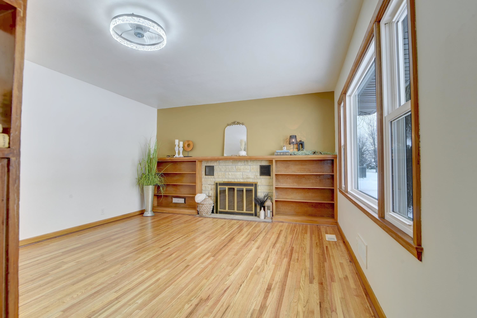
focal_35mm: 16
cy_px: 159
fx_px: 212
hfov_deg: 96.7
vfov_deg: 73.7
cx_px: 238
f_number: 8
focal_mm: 16
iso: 100
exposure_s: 1/5
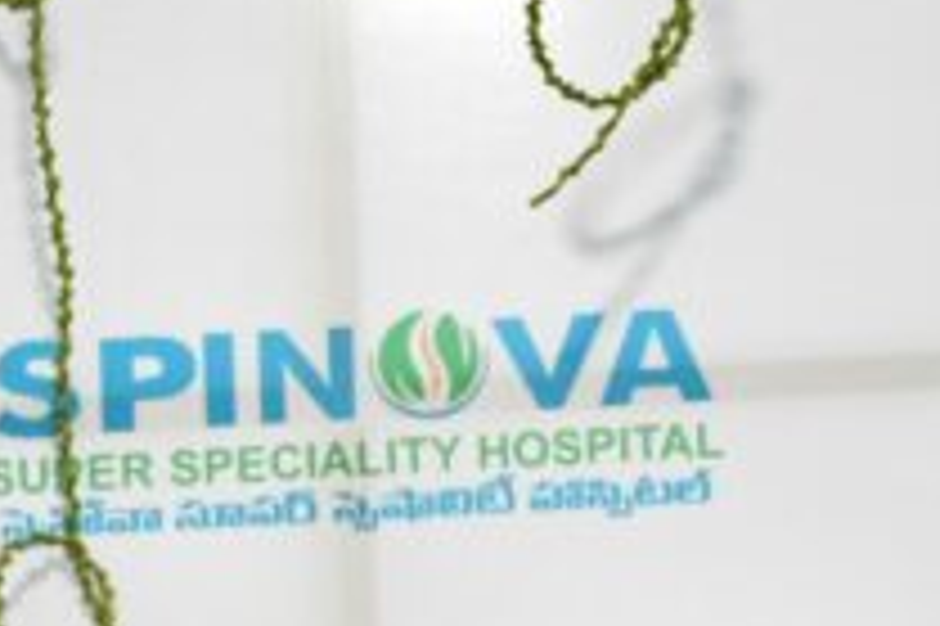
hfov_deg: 8.1
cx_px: 675
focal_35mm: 255
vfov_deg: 5.3
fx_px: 6653
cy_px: 1110
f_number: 5.6
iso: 2000
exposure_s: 1/100
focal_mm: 35
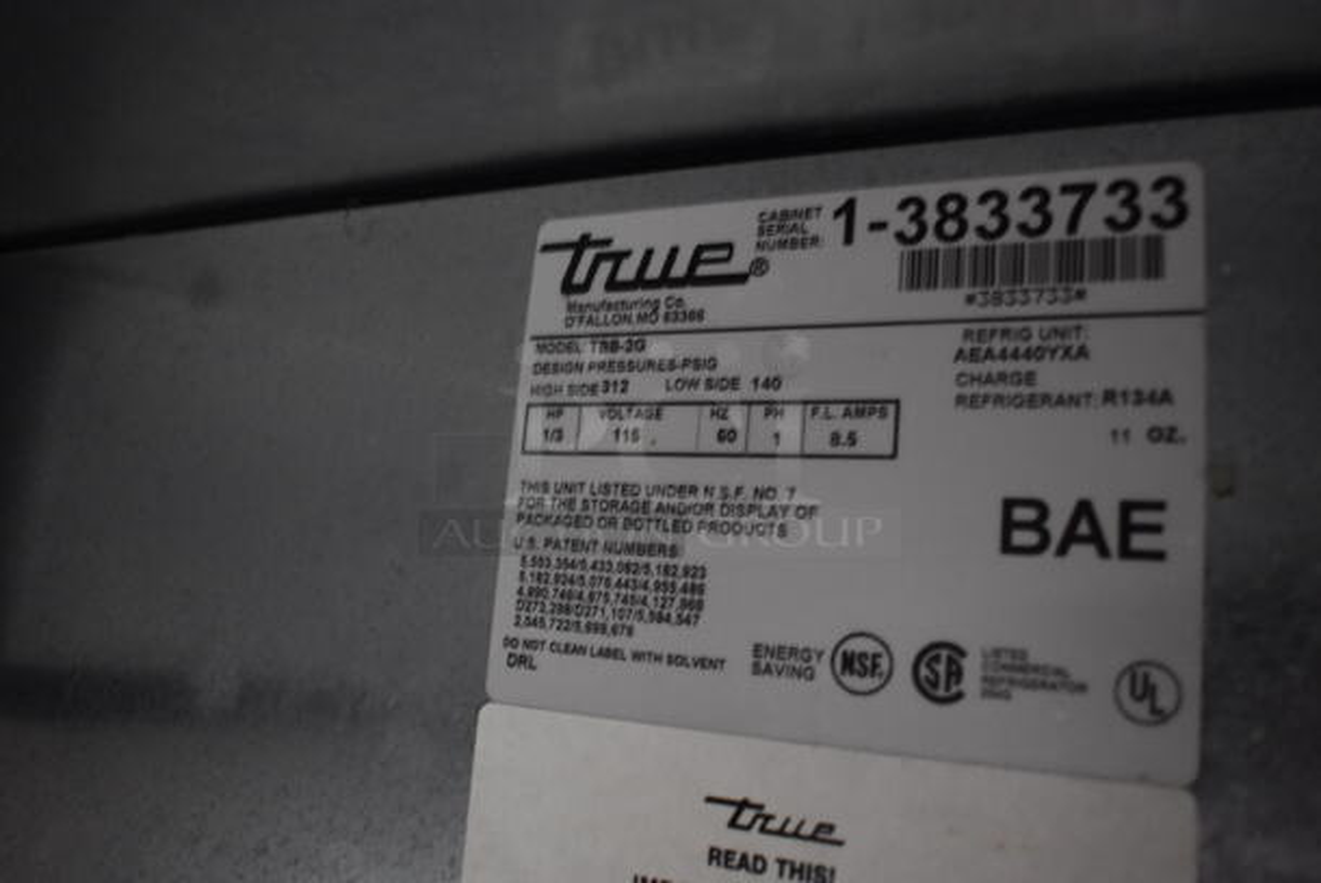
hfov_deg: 61.9
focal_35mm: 30
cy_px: 442
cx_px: 660
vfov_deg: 43.7
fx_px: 1102
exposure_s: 1/13
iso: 3200
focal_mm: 20
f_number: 3.8
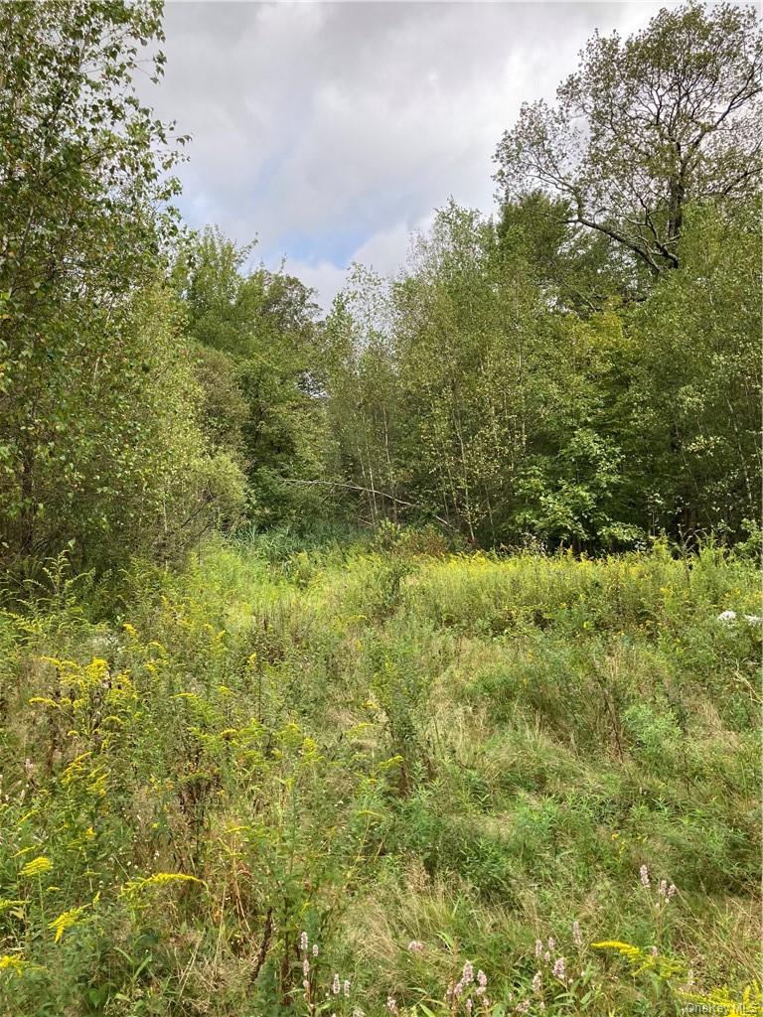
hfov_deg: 49.7
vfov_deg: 63.4
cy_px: 508
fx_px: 823
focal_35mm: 28
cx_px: 382
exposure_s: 1/1297
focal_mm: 3.99
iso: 20
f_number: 1.8
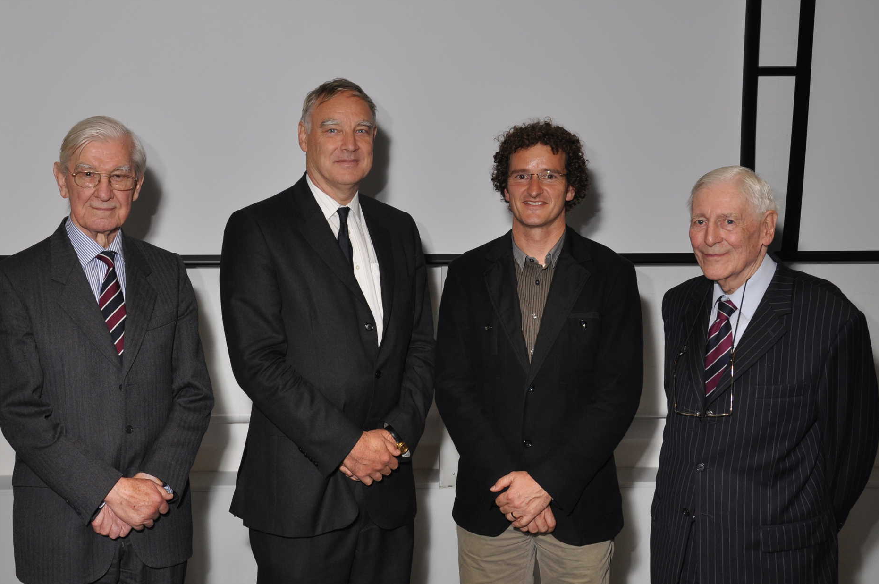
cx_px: 345
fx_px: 1415
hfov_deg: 34.4
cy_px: 272
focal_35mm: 58
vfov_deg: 23.3
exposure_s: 1/60
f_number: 8
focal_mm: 30
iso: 400
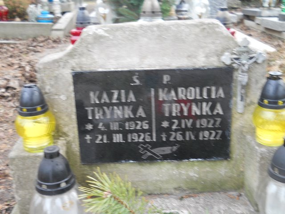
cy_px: 107
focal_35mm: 41
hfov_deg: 45.8
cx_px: 142
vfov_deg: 35.1
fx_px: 338
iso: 100
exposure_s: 1/30
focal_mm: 6.72
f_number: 3.1
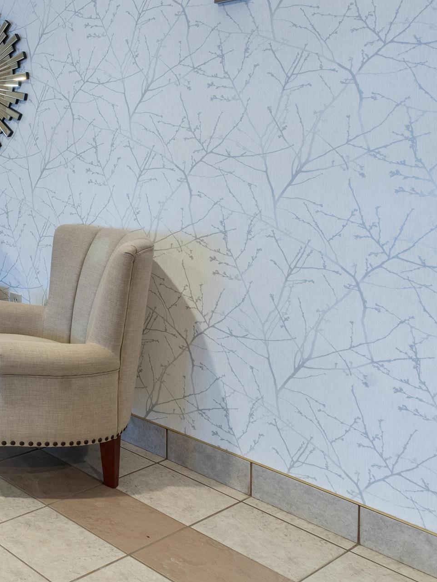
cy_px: 175
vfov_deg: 48.9
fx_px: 623
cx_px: -183
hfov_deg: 28.5
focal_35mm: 37
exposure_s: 1/2
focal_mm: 16
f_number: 8
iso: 400
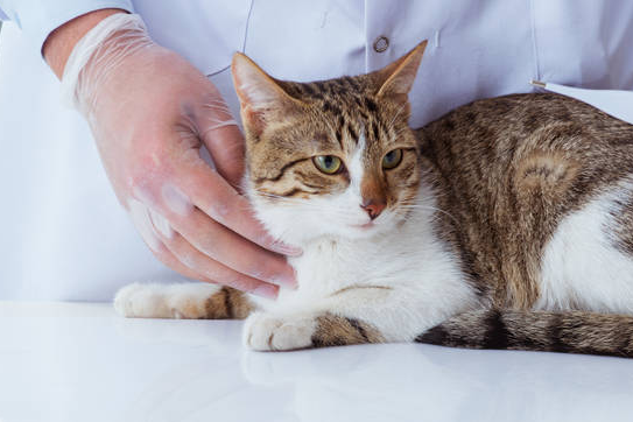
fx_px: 2321
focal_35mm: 132
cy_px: 277
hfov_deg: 15.5
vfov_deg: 10.4
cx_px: 348
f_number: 4
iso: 125
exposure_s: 1/100
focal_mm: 70
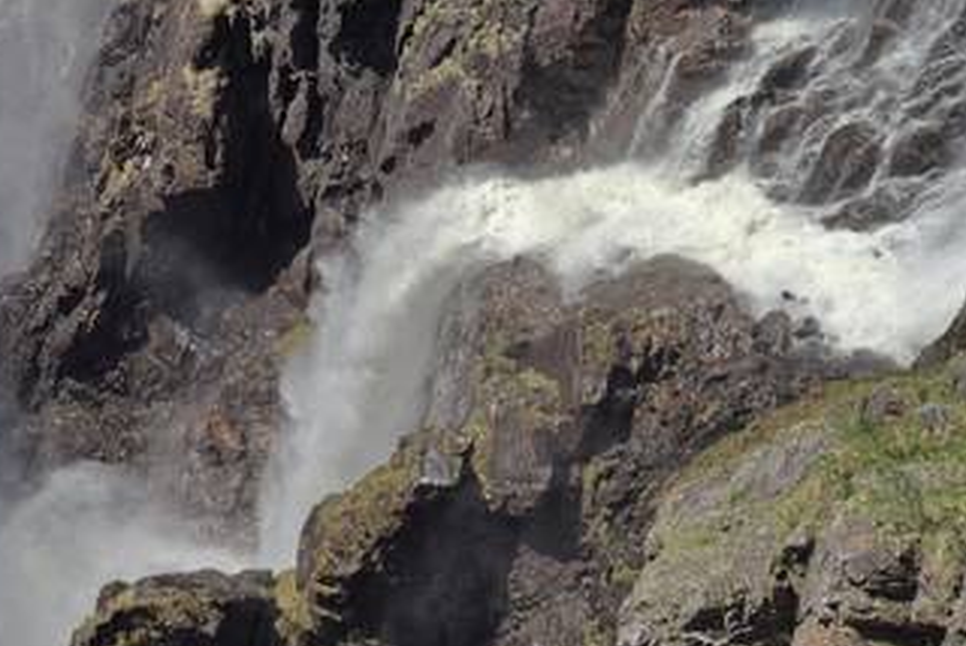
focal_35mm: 150
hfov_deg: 13.7
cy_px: 276
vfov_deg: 9.2
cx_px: 414
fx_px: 4029
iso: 100
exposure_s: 1/160
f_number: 10
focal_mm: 120
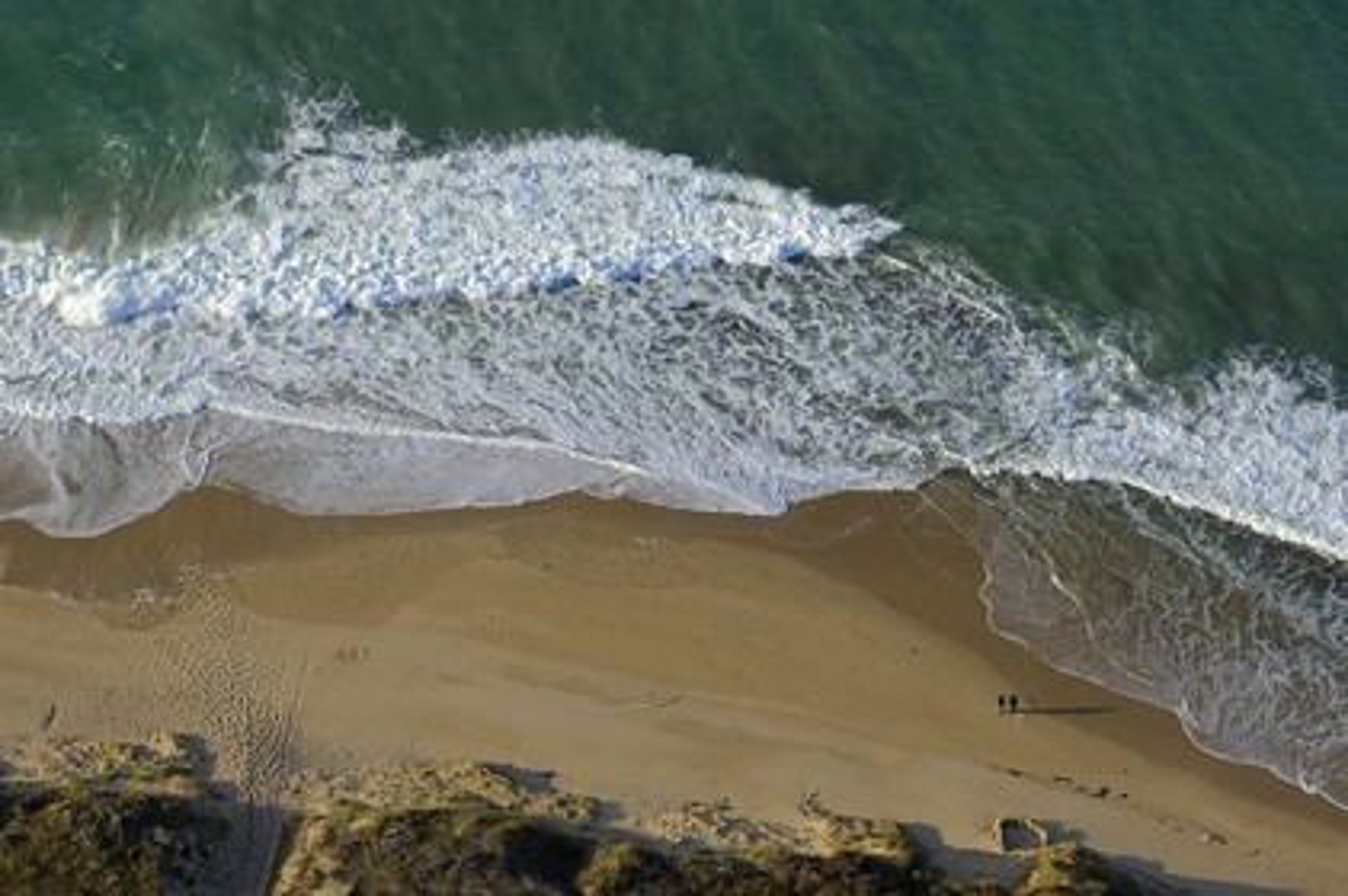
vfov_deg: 18.9
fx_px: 2694
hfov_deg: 28.1
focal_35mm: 72
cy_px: 448
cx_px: 674
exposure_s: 1/640
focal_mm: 48
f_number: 5
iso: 100
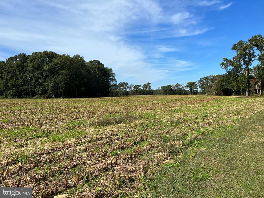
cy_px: 99
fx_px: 198
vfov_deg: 53.1
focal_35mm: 26
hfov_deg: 67.3
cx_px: 132
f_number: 1.5
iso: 50
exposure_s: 1/4444
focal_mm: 5.7
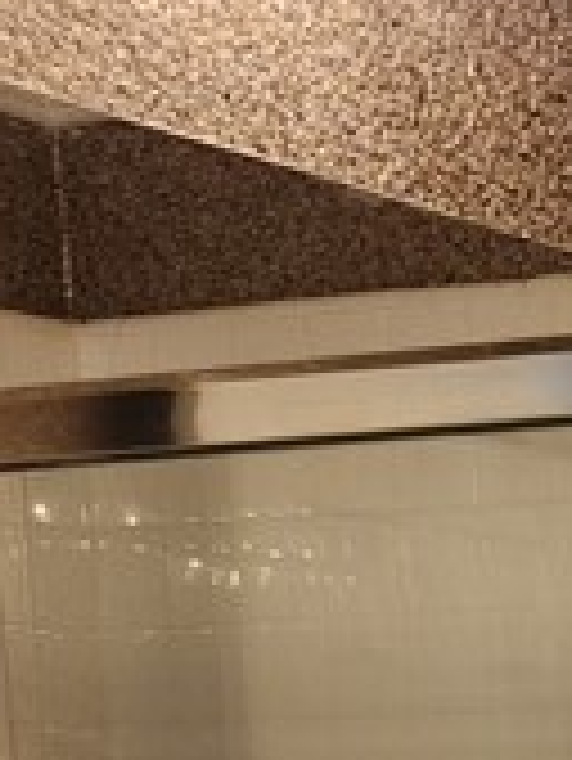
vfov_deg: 13.2
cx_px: 1509
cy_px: 1223
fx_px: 3059
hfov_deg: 9.2
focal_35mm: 139
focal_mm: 5.4
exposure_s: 1/120
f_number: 1.8
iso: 80
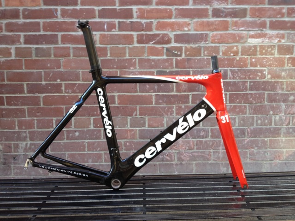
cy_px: 110
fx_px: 298
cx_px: 148
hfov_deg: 52.6
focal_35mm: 35
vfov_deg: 40.7
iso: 64
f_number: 2.4
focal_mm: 4.28
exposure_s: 1/20
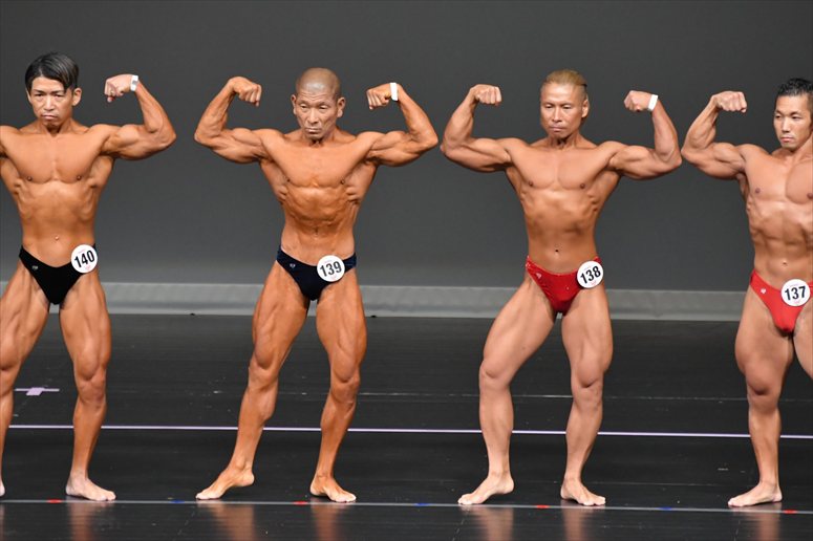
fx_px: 8465
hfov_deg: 5.5
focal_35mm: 375
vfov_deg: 3.7
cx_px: 406
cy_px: 270
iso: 4000
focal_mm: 250
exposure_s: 1/400
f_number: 5.6
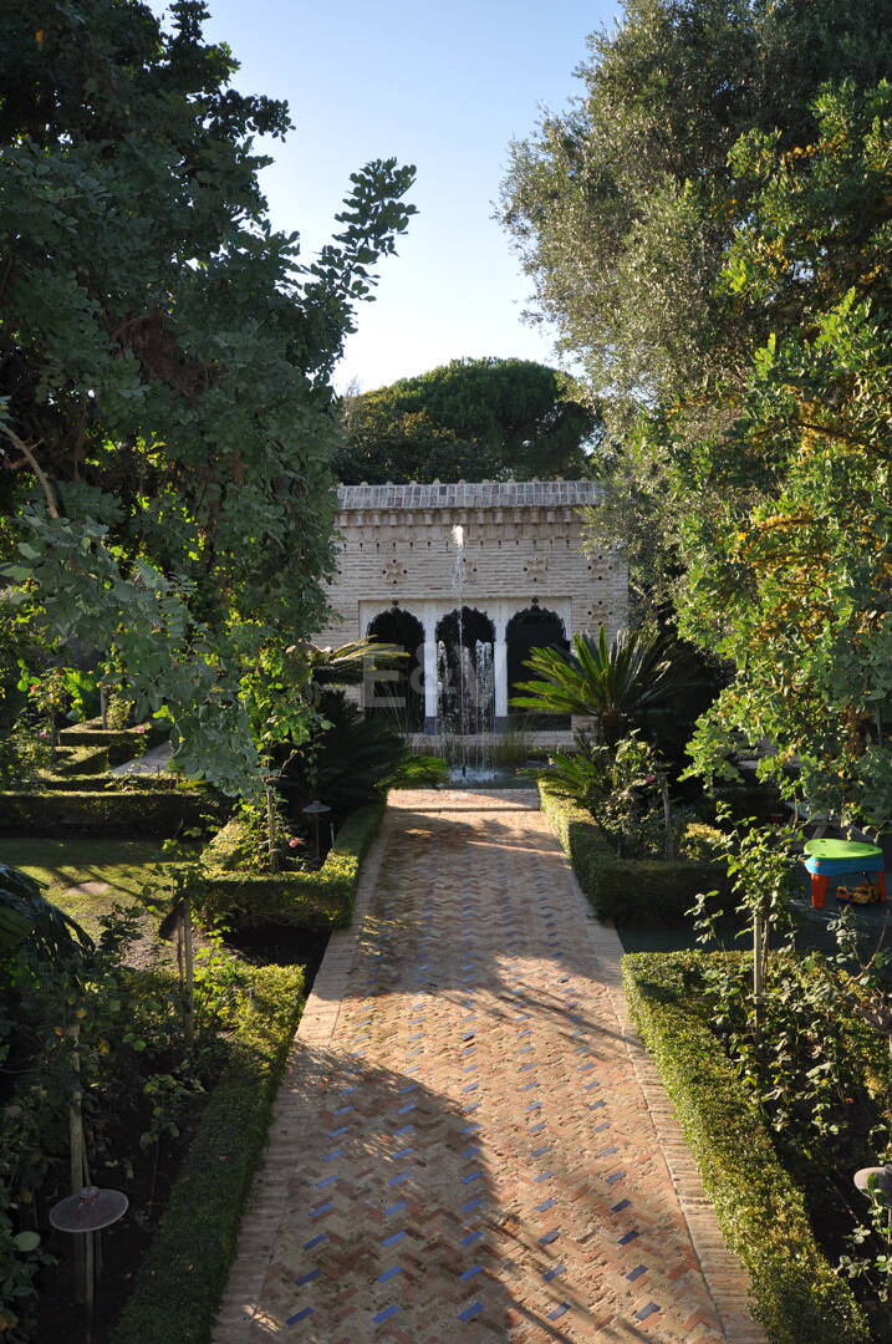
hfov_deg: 43.5
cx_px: 446
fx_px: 1118
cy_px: 672
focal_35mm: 30
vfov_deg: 62.0
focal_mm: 20
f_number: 5.6
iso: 200
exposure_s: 1/200
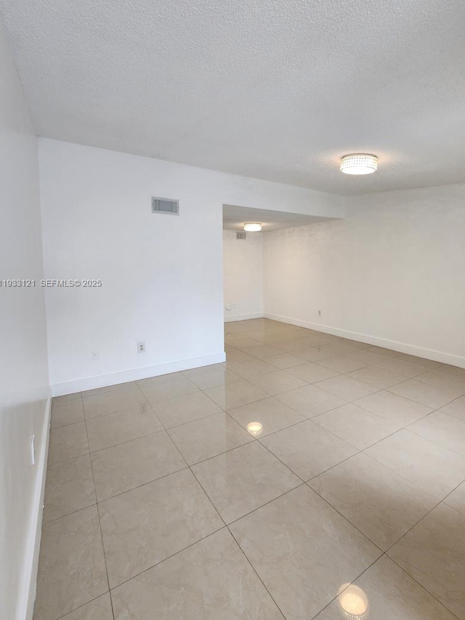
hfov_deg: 81.4
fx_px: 269
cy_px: 284
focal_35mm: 15
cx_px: 259
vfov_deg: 97.9
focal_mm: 2.2
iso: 100
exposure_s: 1/60
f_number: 2.2
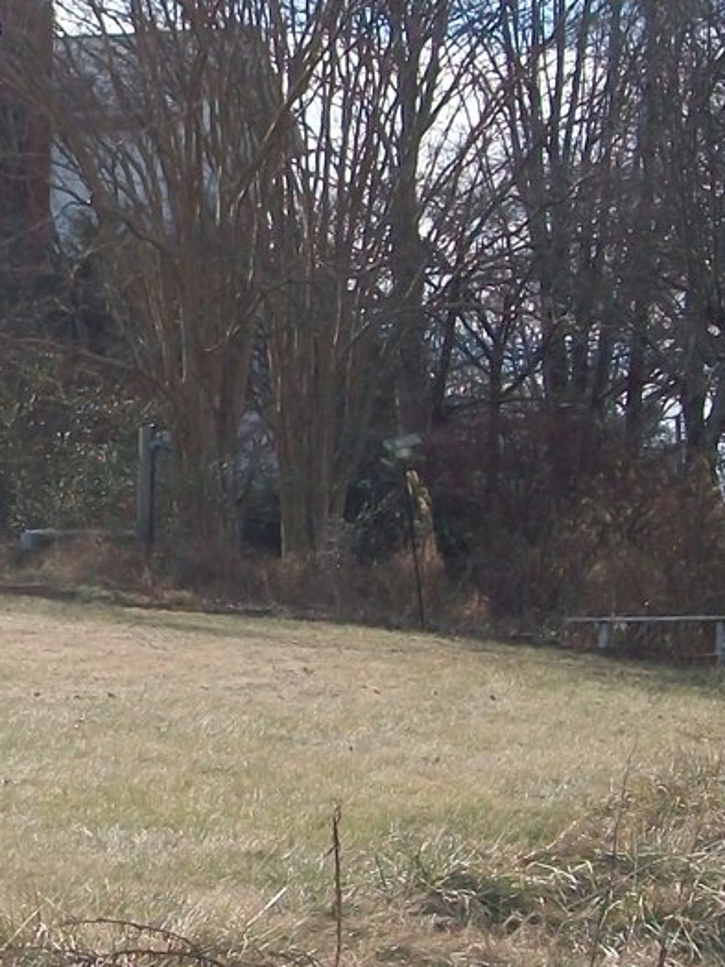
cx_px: -180
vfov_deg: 12.9
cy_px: 298
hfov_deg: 9.5
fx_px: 4273
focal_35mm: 153
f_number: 3.6
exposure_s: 1/640
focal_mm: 8.8
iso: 80
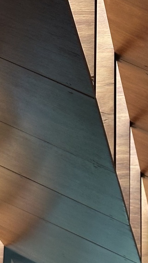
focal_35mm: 187
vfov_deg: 11.4
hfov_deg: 6.5
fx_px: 1304
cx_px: 147
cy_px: -8
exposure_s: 1/100
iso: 80
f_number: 1.78
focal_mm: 6.86
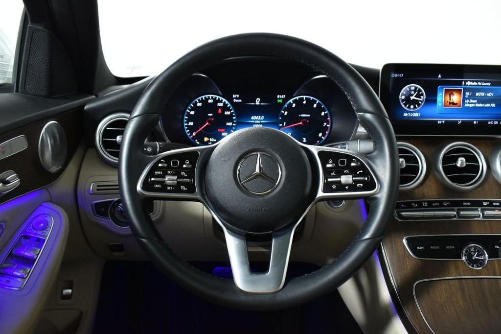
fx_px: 459
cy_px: 167
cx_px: 250
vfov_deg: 39.9
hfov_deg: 57.2
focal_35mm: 33
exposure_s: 1/40
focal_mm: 22
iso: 800
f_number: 7.1
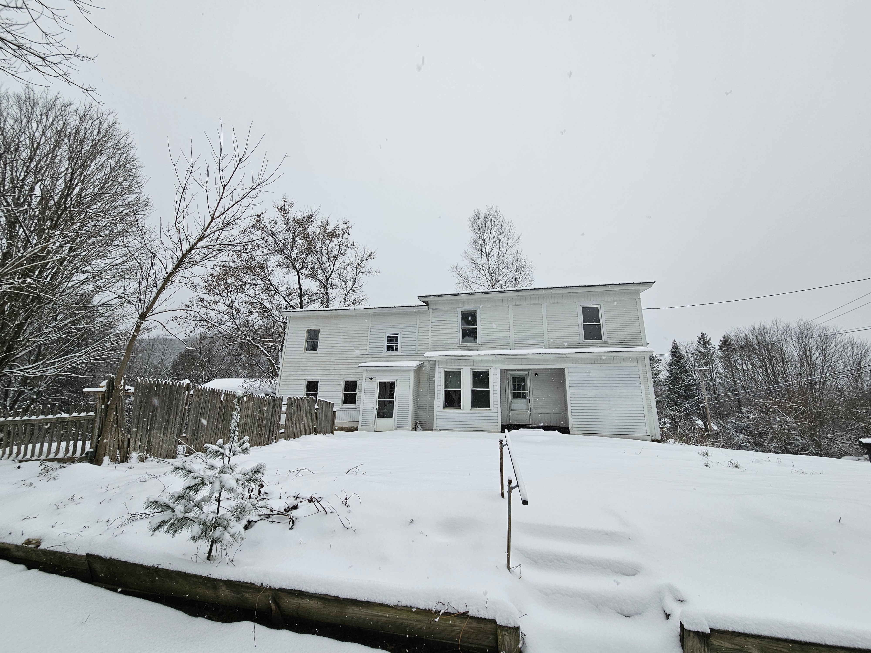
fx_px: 327
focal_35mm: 13
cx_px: 436
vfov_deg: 89.9
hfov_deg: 106.2
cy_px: 326
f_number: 2.2
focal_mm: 2.2
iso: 50
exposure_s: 1/507
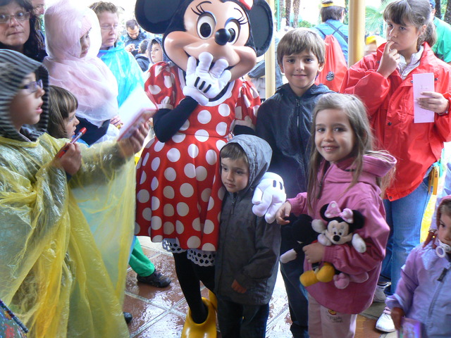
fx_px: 469
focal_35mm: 36
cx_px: 226
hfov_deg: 51.4
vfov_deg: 39.7
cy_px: 169
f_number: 2.8
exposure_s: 1/30
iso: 160
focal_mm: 6
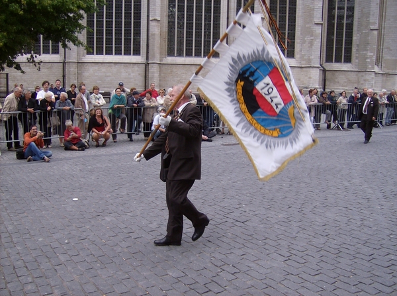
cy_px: 148
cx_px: 198
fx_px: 412
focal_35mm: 36
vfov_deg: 39.5
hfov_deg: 51.5
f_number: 2.8
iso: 100
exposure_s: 1/194
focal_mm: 6
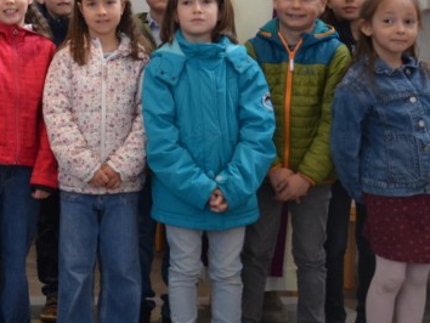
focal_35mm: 87
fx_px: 1086
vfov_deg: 16.5
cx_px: -151
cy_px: -6
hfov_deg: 20.2
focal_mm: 21
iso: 720
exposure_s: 1/60
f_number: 4
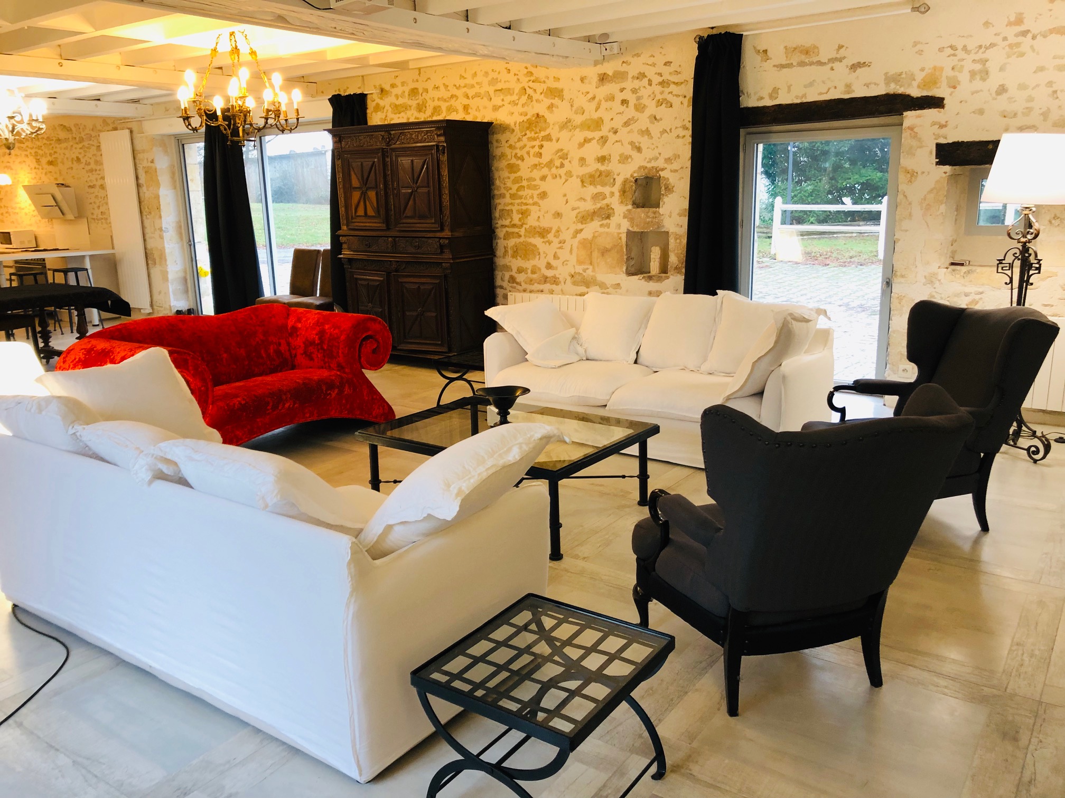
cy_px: 399
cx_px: 532
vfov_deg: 49.7
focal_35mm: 28
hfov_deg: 63.4
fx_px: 861
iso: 50
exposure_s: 1/17
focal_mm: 3.99
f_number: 1.8
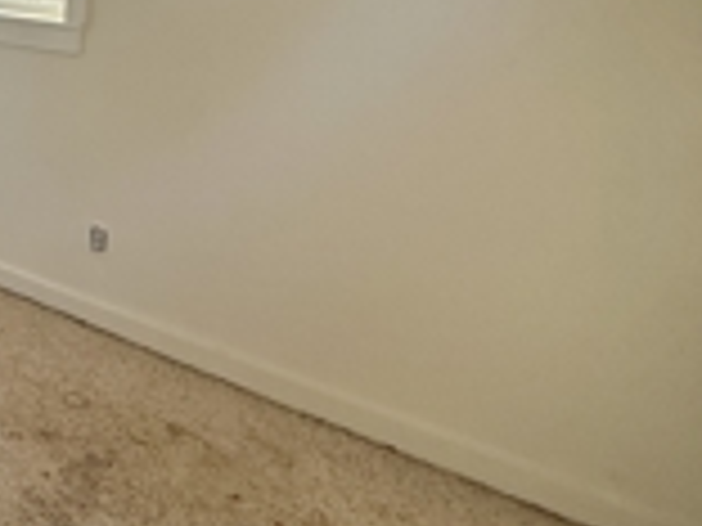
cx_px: -166
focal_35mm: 36
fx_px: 730
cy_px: -9
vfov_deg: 35.6
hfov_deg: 37.1
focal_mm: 2.22
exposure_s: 1/99
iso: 125
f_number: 2.2
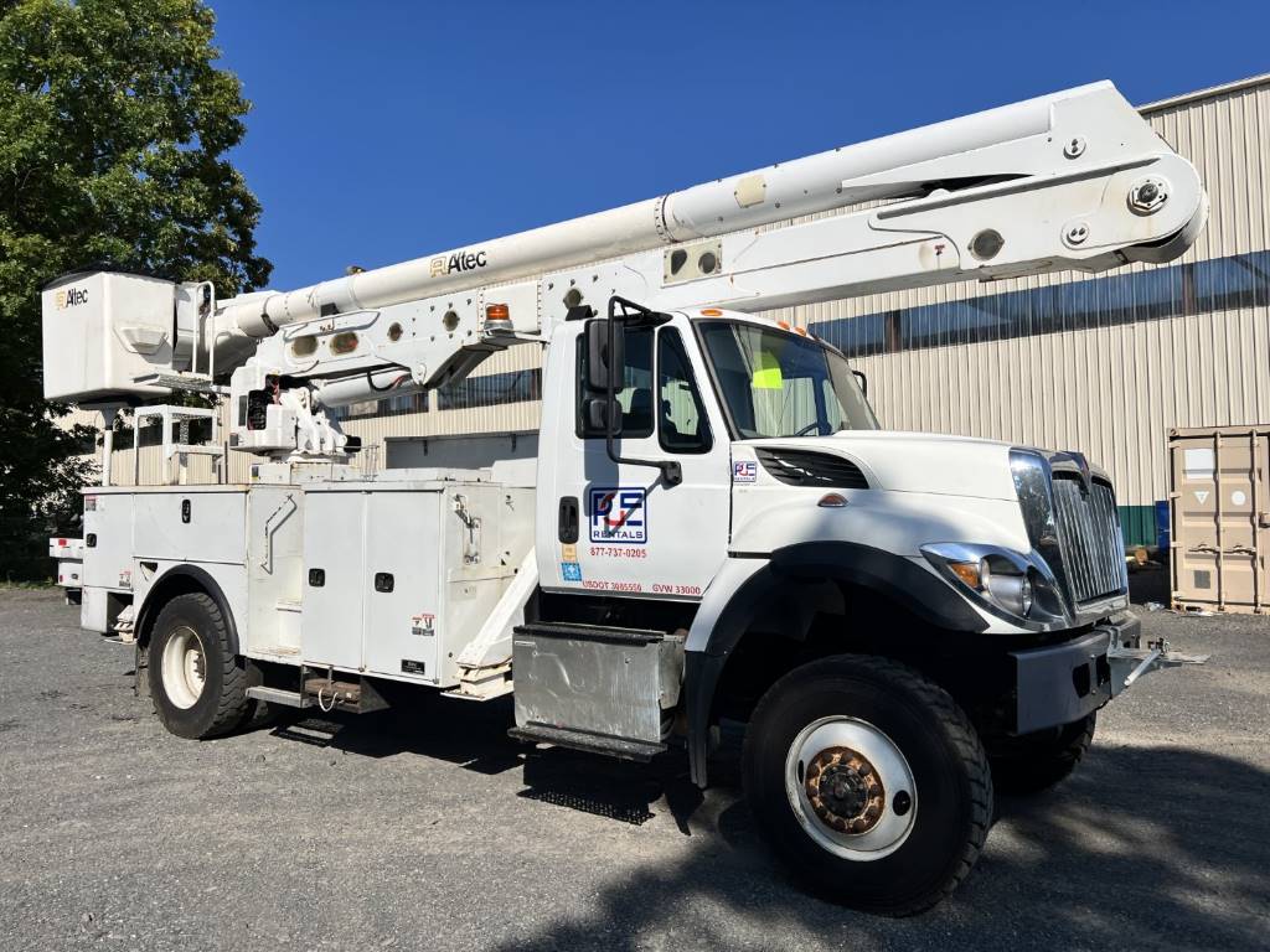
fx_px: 954
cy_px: 476
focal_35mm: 26
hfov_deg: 67.3
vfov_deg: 53.1
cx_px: 635
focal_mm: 5.7
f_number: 1.5
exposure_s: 1/9434
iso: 50
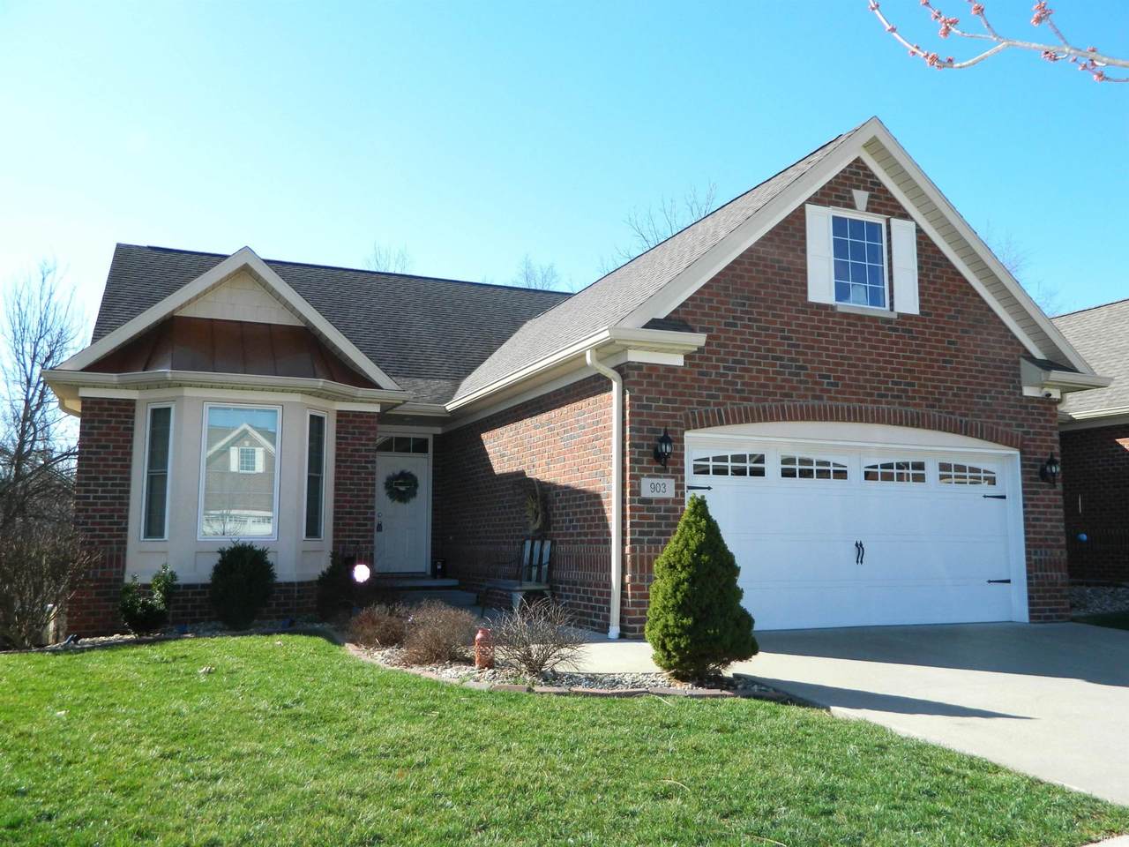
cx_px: 564
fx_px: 913
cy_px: 424
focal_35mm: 28
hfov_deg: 63.4
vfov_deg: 49.7
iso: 110
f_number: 3.2
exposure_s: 1/800
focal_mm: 5.1
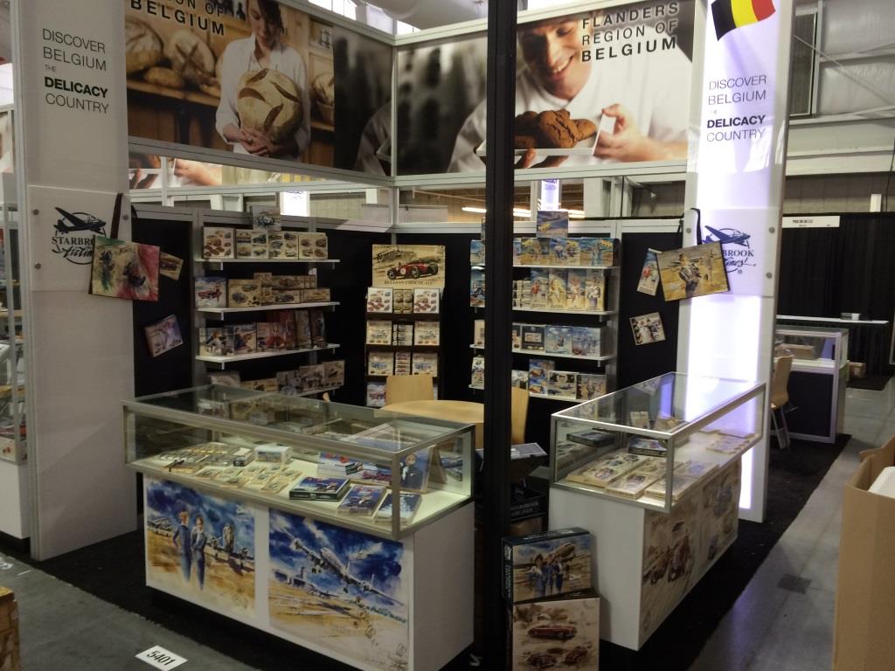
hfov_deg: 60.0
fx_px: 776
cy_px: 336
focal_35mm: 30
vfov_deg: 46.8
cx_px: 448
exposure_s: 1/30
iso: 80
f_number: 2.2
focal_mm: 4.12
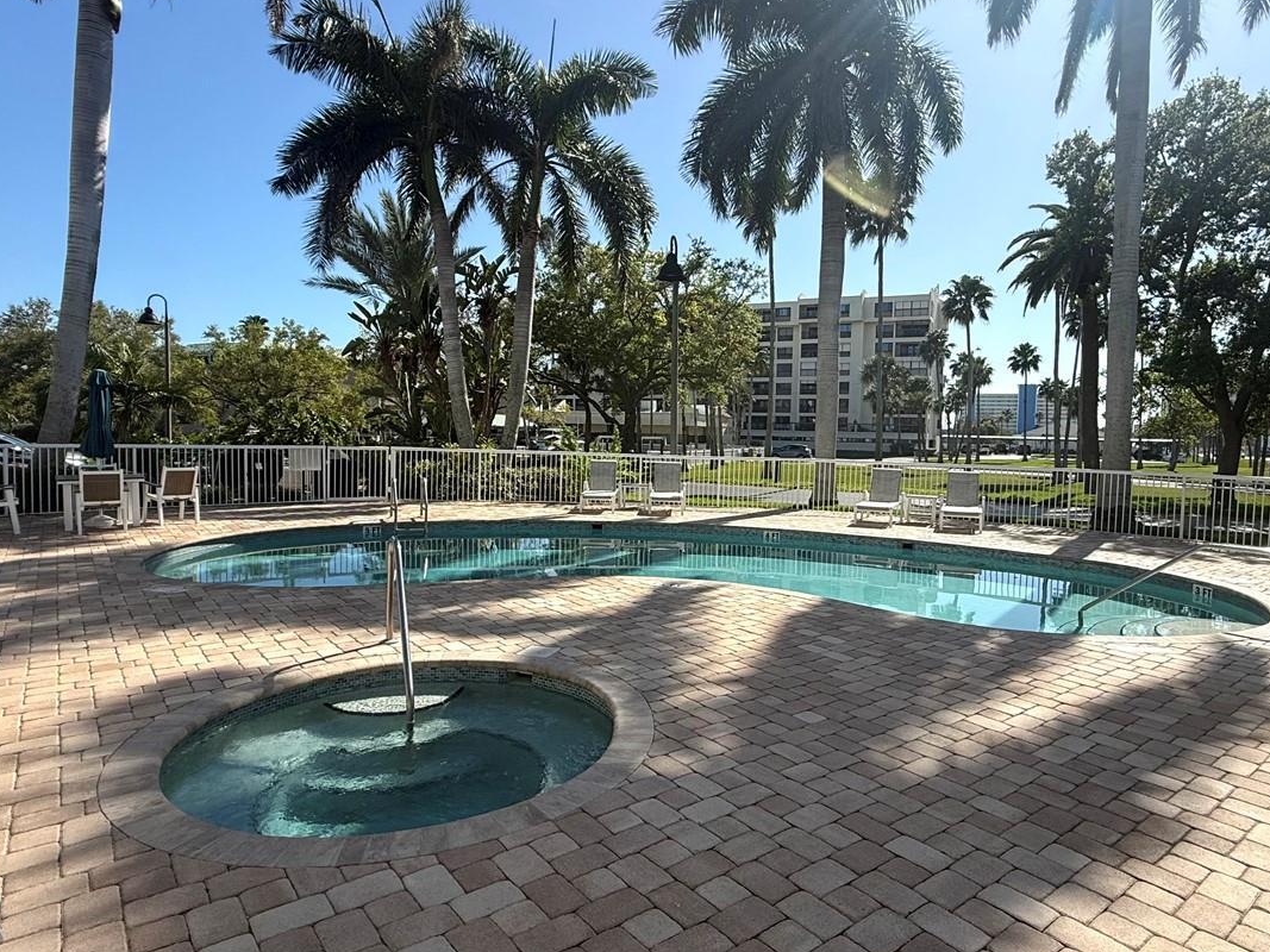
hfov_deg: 78.9
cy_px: 478
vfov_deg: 63.4
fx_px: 770
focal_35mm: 21
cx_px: 678
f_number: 2.2
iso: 50
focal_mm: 2.22
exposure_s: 1/1961
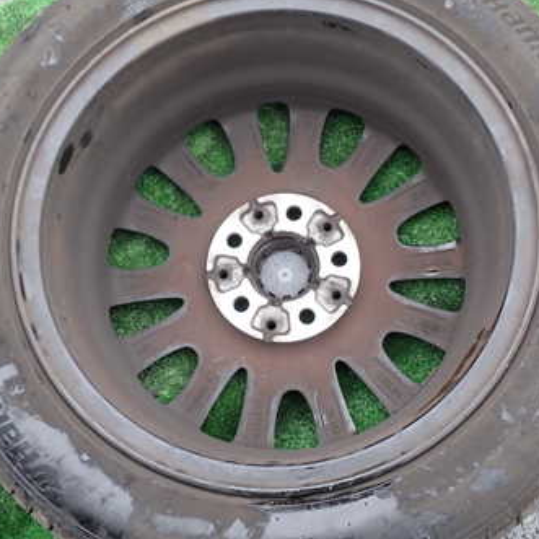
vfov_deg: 35.4
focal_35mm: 48
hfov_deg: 35.4
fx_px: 846
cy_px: 267
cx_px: 280
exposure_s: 1/60
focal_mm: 5.4
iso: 125
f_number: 2.3
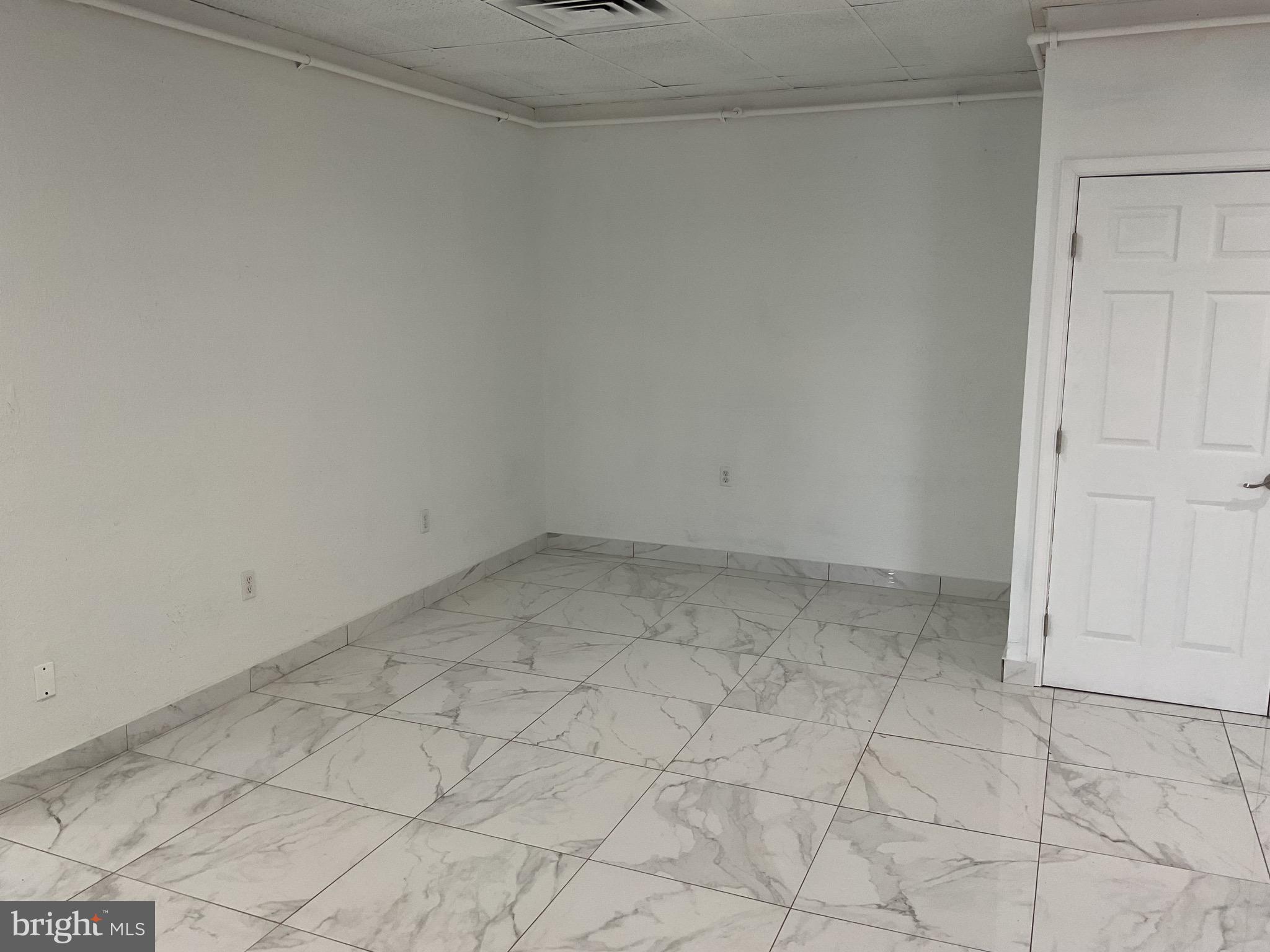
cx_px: 635
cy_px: 476
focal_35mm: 29
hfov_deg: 61.7
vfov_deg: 48.2
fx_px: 1064
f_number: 1.8
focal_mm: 3
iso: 50
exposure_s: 1/60
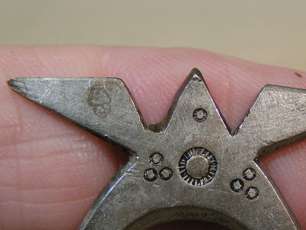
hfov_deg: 19.0
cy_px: 163
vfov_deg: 14.4
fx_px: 911
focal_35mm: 103
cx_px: 212
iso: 80
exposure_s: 1/60
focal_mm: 9.7
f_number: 3.2
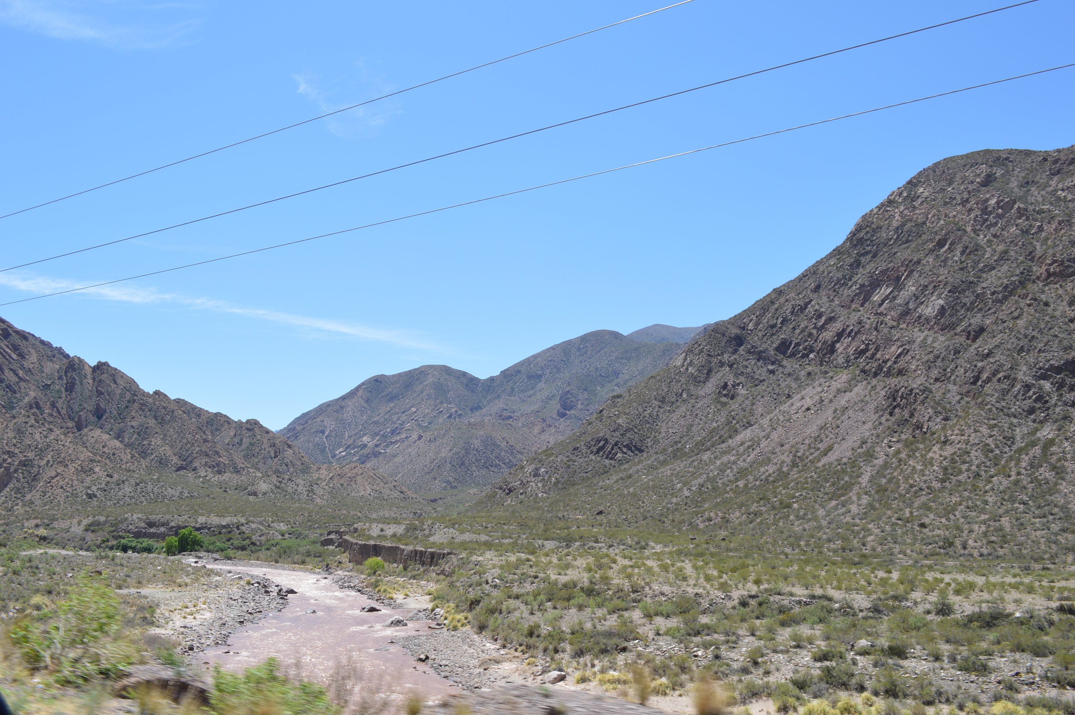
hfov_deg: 62.0
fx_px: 895
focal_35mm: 30
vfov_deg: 43.5
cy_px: 358
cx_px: 538
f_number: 7.1
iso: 100
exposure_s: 1/200
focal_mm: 20
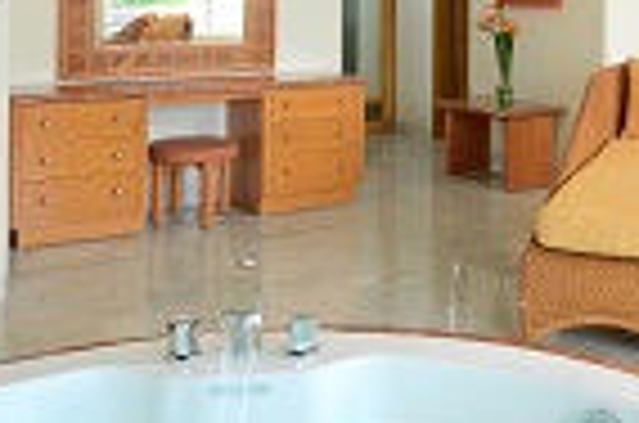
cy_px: -29
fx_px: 939
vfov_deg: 23.9
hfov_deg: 37.0
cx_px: 450
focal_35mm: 53
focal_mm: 15
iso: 100
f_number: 8
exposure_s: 1/13
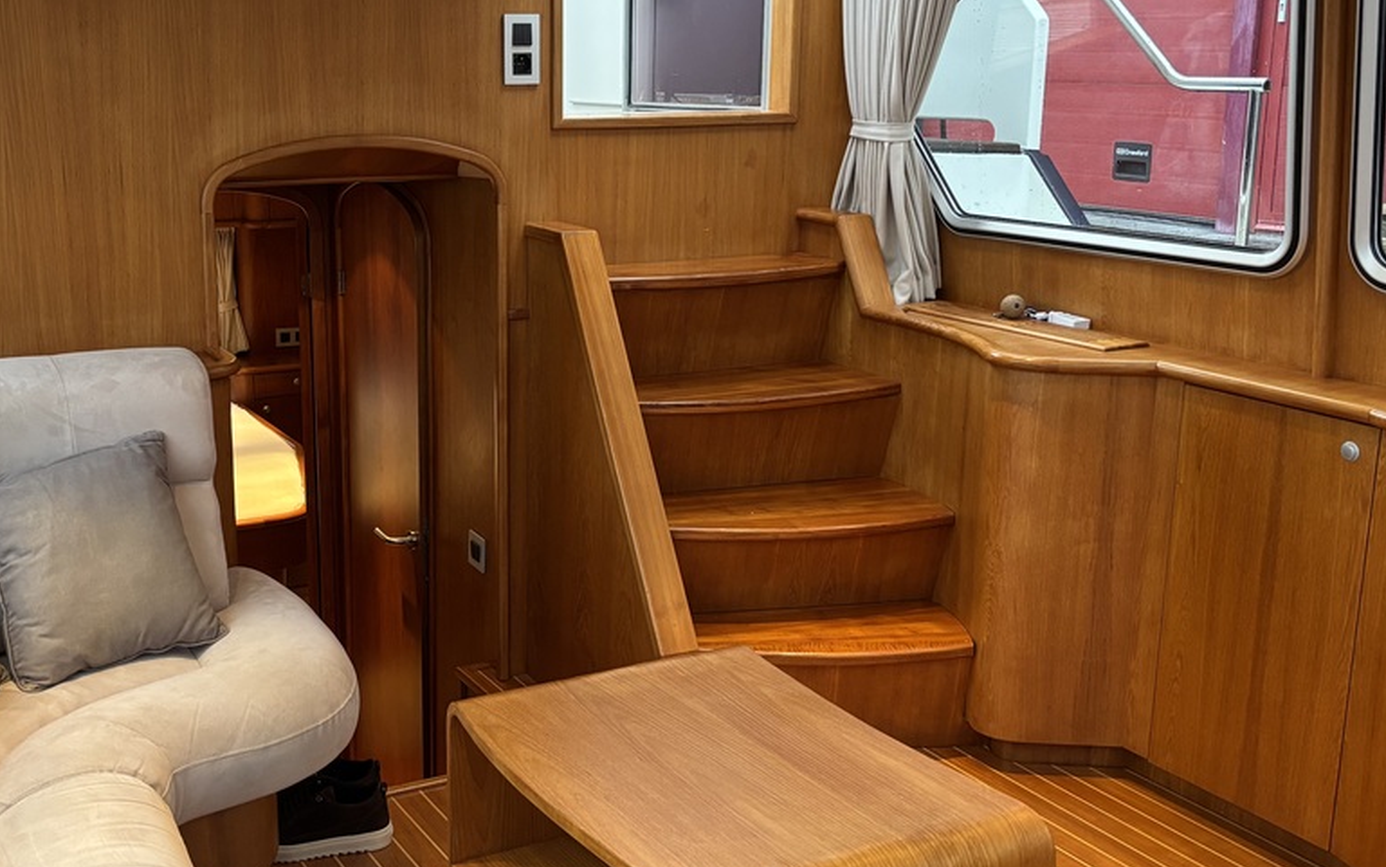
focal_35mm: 43
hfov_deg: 45.9
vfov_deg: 29.9
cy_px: 433
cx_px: 544
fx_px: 1625
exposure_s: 1/54
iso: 250
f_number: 1.6
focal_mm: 5.96
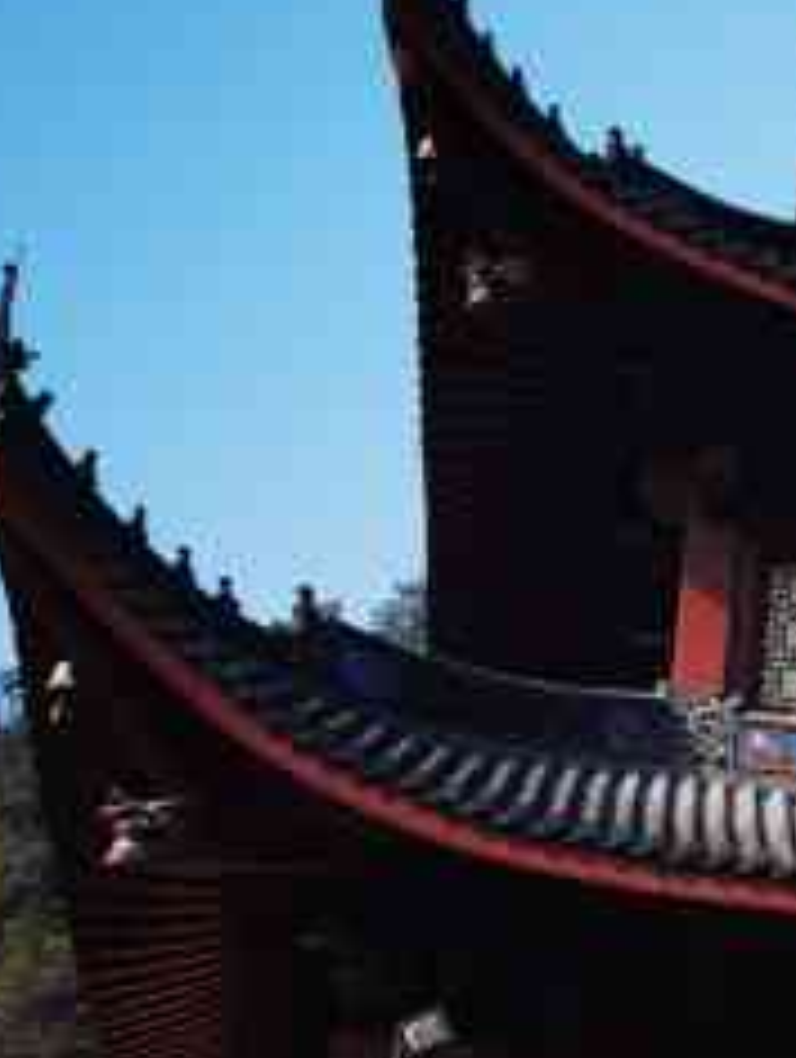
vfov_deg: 18.3
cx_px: 1435
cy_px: 745
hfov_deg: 12.6
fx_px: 3272
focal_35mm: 107
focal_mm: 6.71
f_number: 1.9
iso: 50
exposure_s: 1/3333
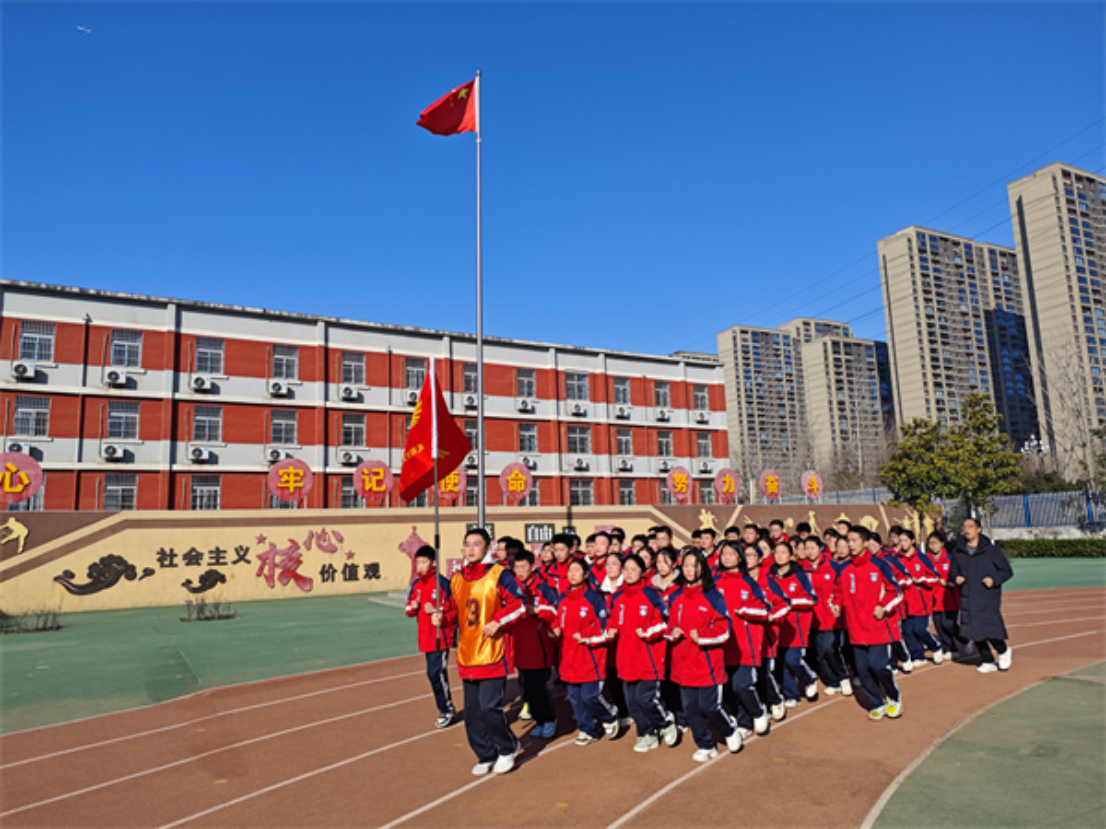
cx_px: 553
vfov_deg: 56.8
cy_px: 414
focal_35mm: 24
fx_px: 767
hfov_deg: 71.6
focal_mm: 5.84
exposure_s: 1/2985
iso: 50
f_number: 1.6
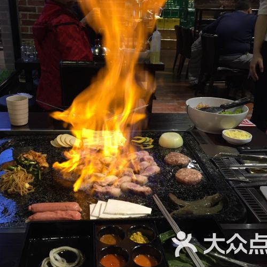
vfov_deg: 46.0
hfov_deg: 46.0
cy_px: 131
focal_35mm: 36
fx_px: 314
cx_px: 118
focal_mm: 4.15
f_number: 2.2
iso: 100
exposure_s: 1/33
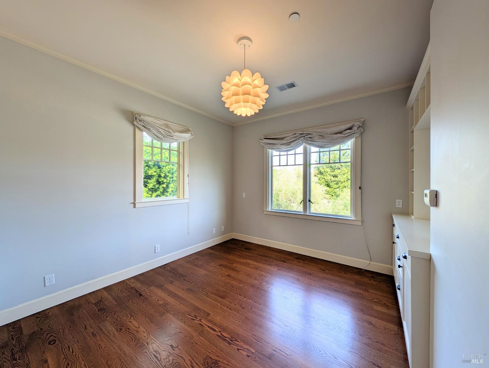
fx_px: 170
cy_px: 184
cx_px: 244
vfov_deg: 94.6
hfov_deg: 110.5
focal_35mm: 12
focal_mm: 2.23
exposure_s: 1/191
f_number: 1.95
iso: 41
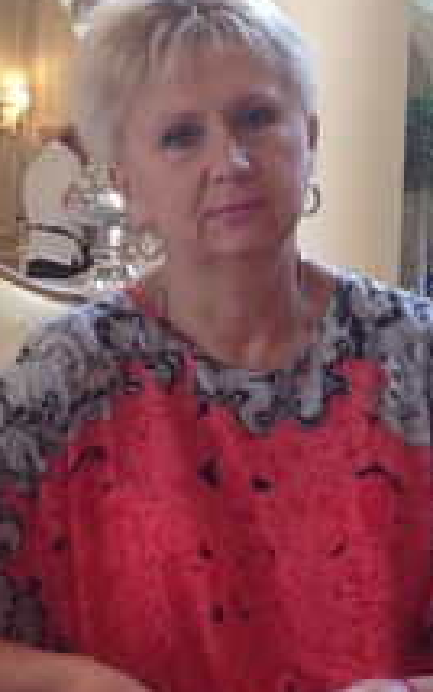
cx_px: 339
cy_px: 243
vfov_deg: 19.9
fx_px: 1961
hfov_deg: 12.6
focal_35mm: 104
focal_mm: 4.28
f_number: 2.4
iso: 80
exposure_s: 1/20
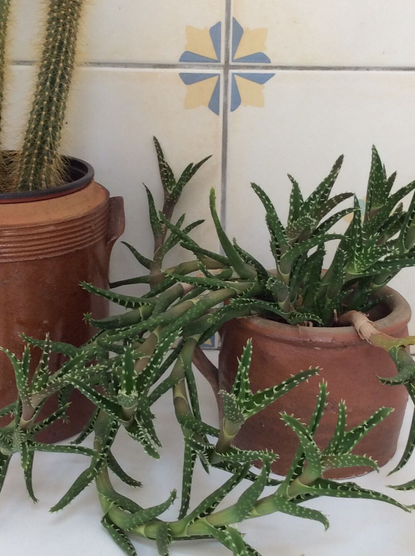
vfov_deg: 31.2
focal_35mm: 62
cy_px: 269
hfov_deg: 23.6
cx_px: 199
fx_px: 994
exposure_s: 1/33
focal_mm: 3.3
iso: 40
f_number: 2.4
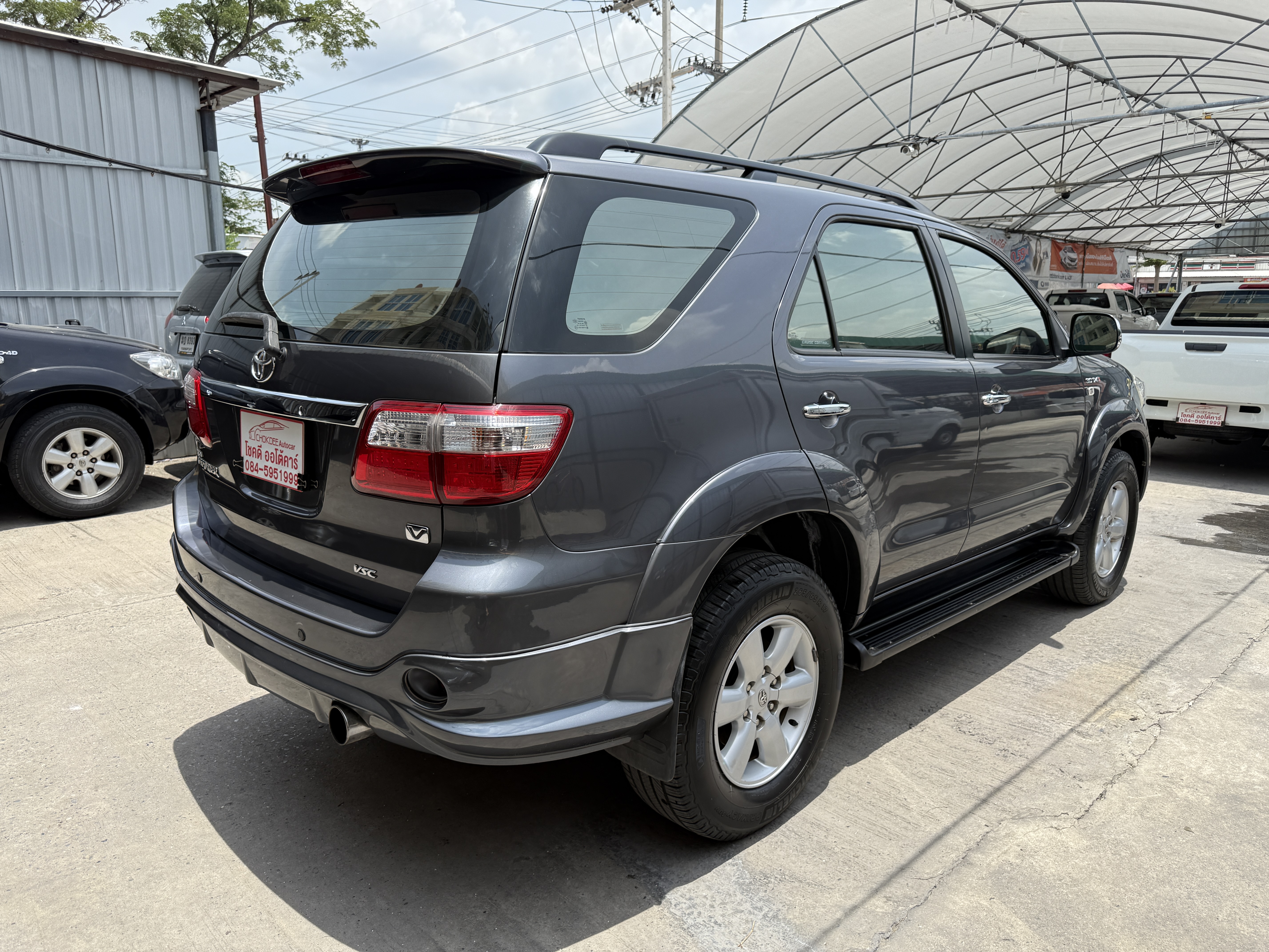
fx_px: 880
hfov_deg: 71.6
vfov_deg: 56.8
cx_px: 634
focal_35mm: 24
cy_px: 476
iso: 80
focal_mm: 6.76
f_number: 1.78
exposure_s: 1/2611
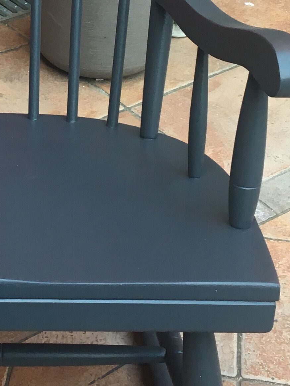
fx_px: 1117
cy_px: 43
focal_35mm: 100
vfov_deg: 19.3
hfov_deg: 14.6
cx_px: 8
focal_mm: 4.15
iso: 32
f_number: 2.2
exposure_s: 1/33
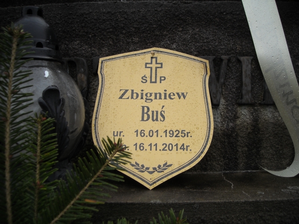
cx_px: 150
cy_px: 112
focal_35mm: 35
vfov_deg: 40.7
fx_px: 302
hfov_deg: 52.6
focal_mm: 5.7
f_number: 2.8
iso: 64
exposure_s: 1/296
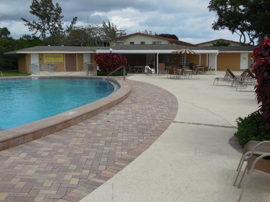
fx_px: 359
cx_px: 135
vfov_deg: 31.5
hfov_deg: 41.2
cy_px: 101
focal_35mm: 46
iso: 125
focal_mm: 8.2
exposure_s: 1/1600
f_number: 3.8
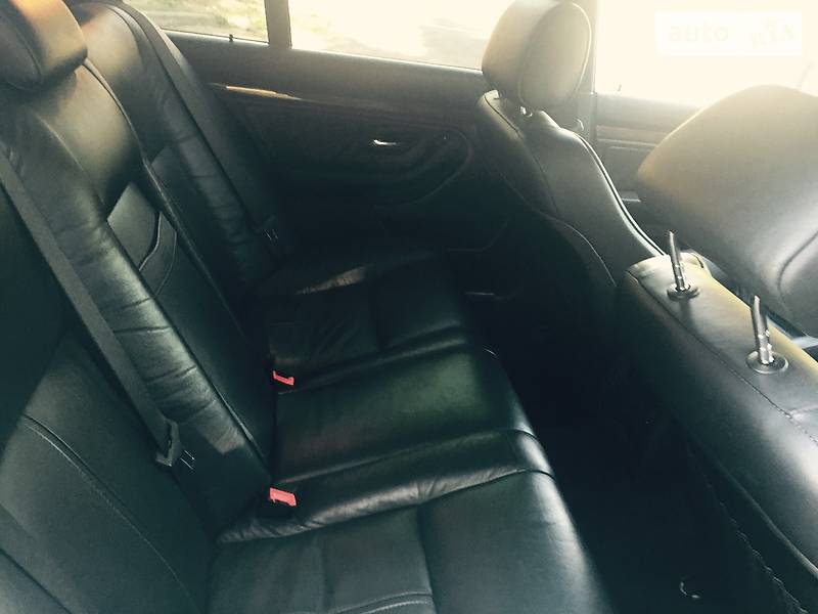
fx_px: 685
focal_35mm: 29
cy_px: 307
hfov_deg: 61.7
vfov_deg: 48.2
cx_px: 409
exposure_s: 1/33
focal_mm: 4.2
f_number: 2.2
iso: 125
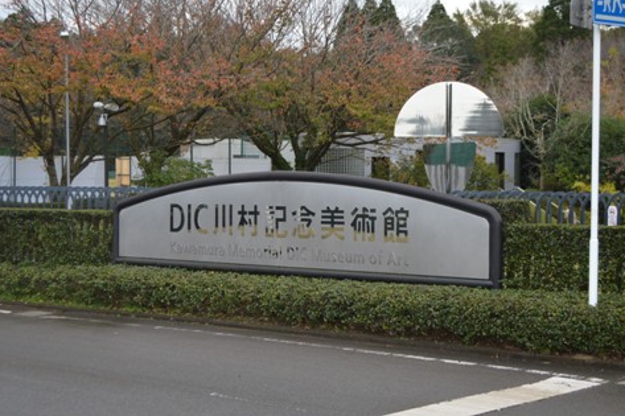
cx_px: 299
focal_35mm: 65
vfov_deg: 20.9
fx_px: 1128
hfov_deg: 31.0
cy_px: 206
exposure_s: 1/125
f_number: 5.6
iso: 110
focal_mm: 32
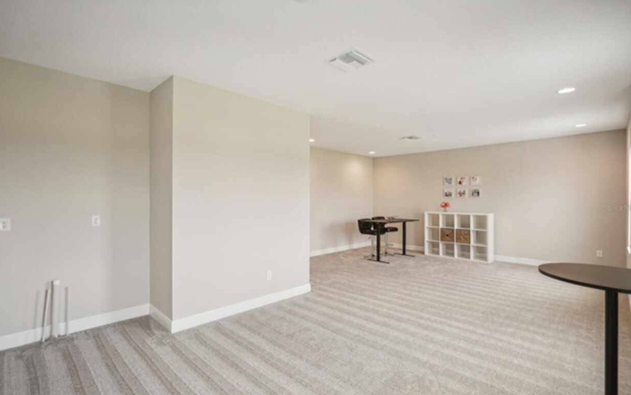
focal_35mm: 17
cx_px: 311
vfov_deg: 68.0
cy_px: 208
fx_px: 292
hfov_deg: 94.4
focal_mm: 16
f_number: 4
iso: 400
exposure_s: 1/90
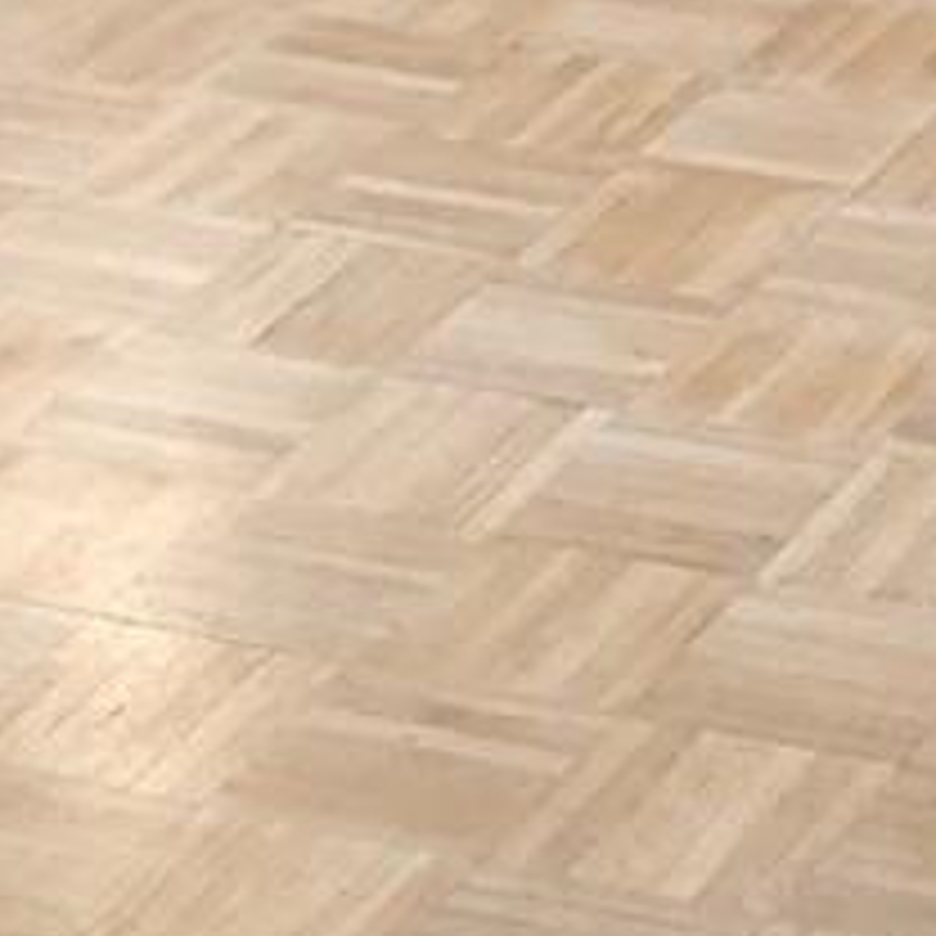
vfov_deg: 8.1
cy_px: -1732
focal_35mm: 190
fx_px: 5812
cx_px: 1318
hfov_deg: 9.0
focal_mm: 3.99
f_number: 1.8
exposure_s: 1/30
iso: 32
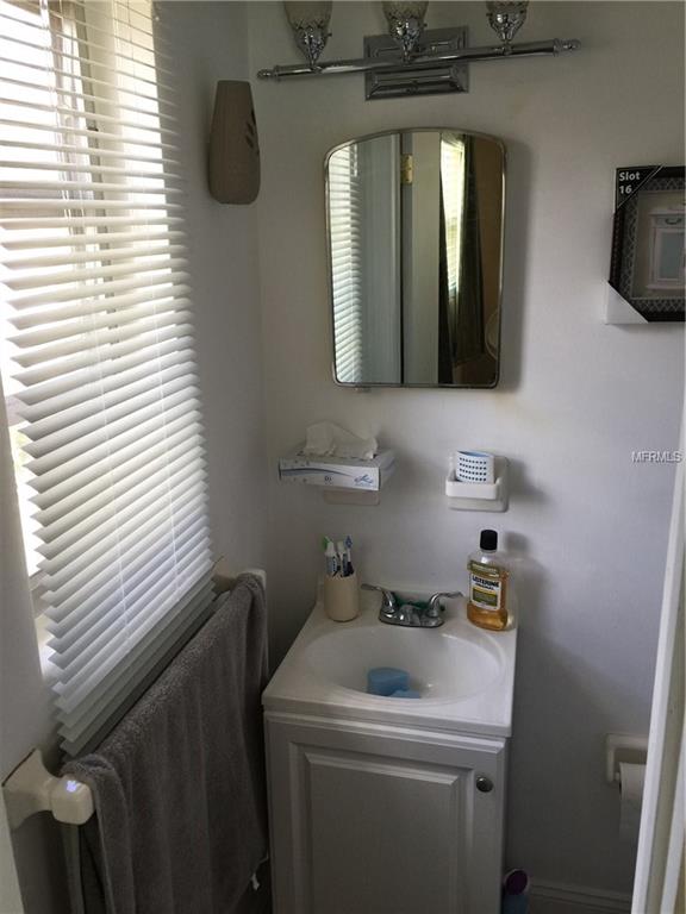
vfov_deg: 61.7
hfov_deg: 48.2
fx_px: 766
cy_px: 457
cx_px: 343
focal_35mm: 29
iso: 32
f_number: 2.2
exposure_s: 1/40
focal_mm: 4.15
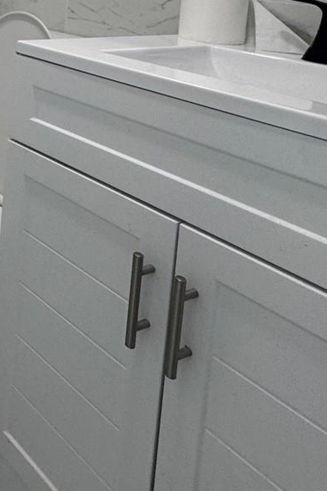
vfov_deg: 41.3
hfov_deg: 24.4
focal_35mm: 40
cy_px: -14
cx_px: -185
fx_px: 545
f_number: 2.2
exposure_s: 1/120
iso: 80
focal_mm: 2.22
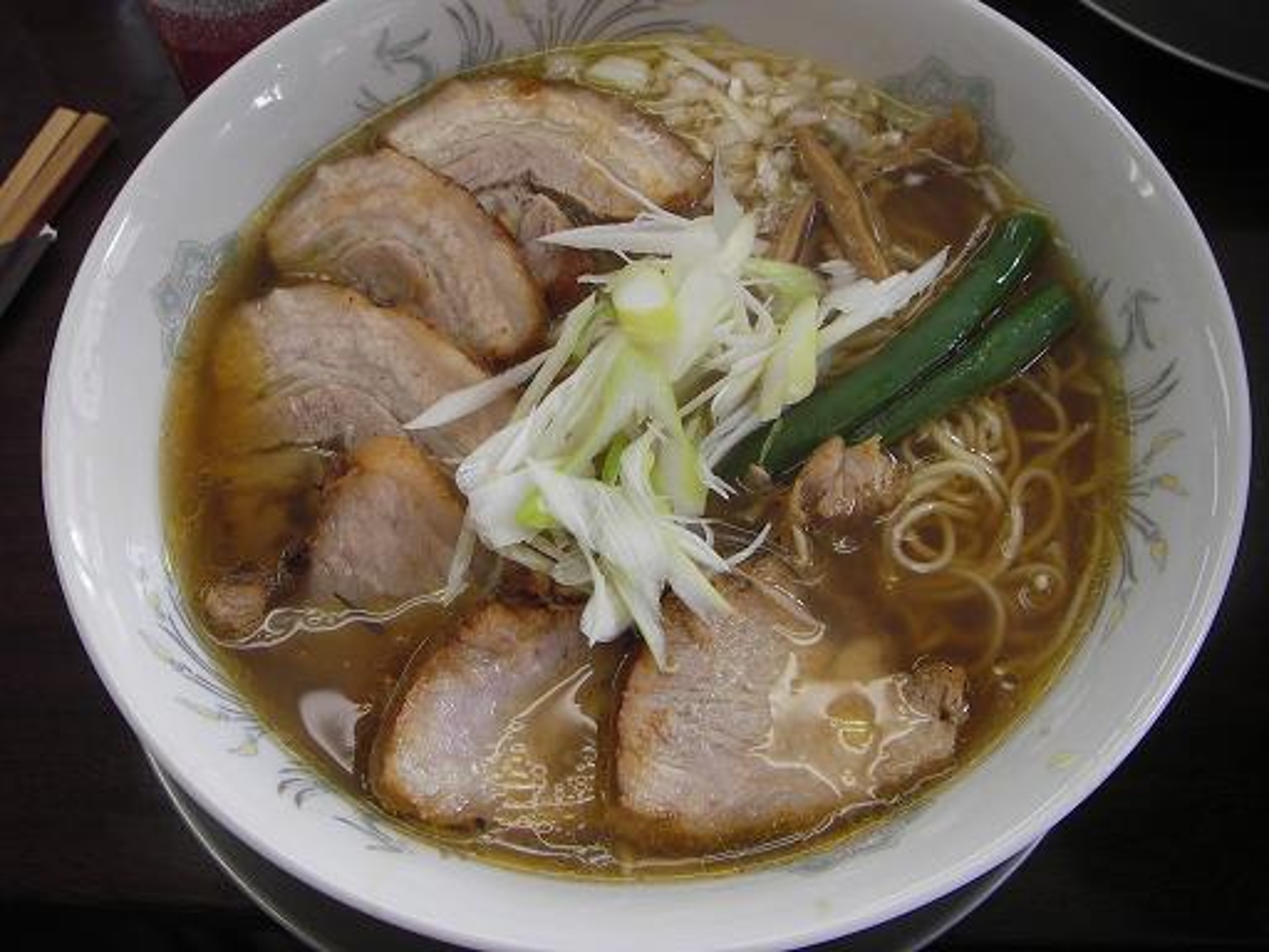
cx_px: 634
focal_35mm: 38
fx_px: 1393
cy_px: 476
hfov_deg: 49.0
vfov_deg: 37.7
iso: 50
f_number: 3.3
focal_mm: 6.3
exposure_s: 1/30
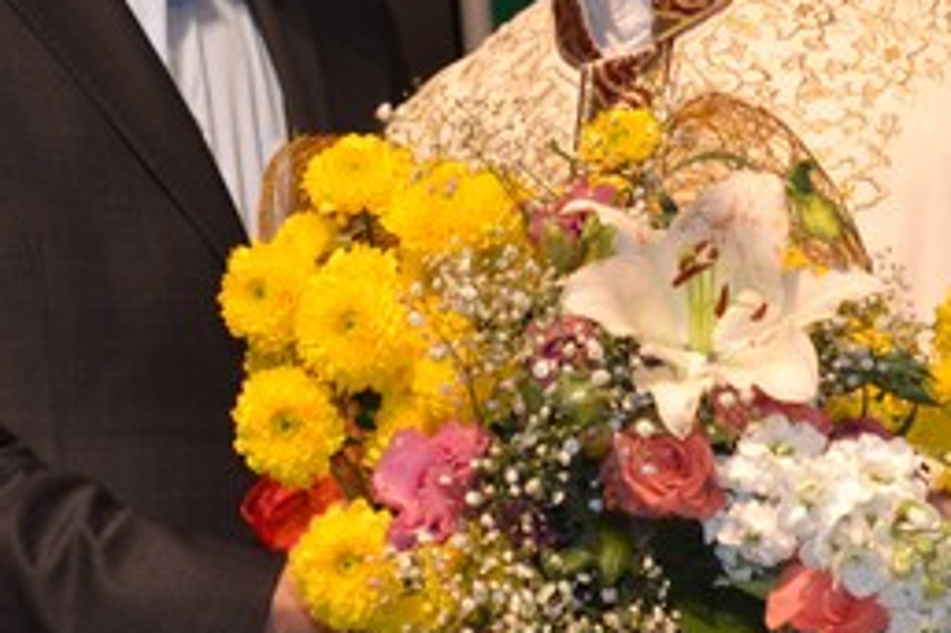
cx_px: 518
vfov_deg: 6.4
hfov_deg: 9.6
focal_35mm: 215
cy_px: 94
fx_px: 5684
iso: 900
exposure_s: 1/60
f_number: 5.6
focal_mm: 55
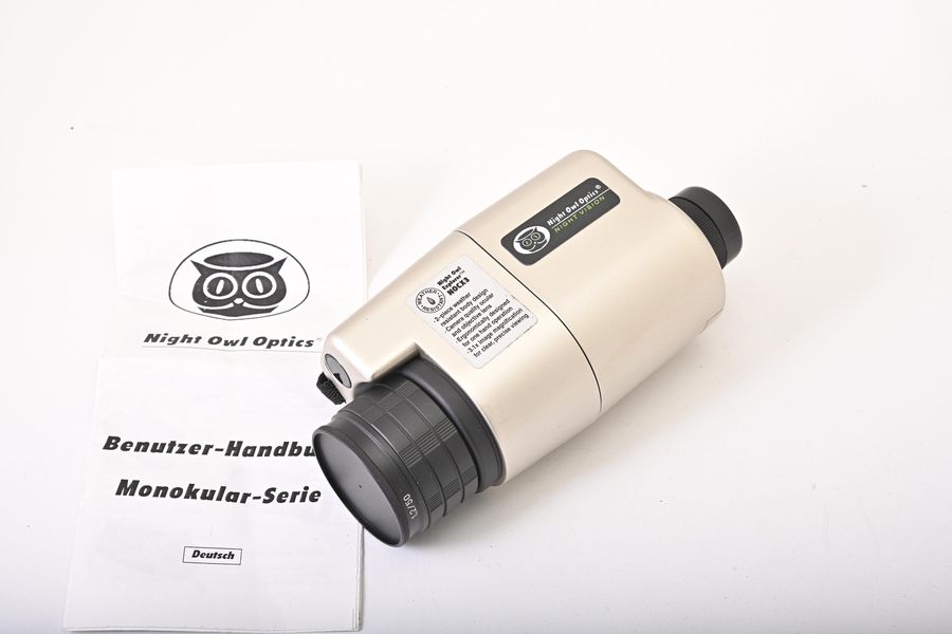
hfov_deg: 33.4
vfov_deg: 22.6
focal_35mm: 60
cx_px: 476
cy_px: 317
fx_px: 1587
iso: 100
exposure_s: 1/200
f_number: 16
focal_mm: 60
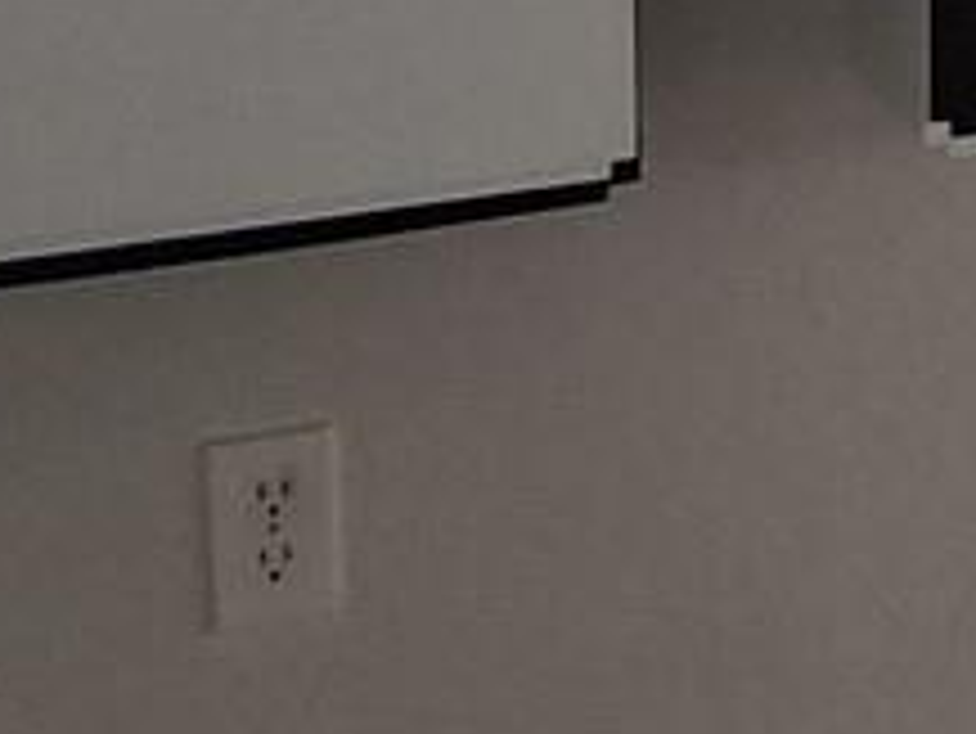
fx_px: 5416
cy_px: -815
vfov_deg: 7.4
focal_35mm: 192
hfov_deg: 9.0
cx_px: 2528
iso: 250
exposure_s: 1/120
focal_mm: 3.98
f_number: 1.8
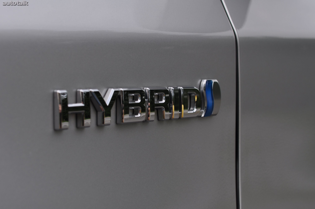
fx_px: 721
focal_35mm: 82
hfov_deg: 24.6
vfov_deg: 16.5
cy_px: 104
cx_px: 158
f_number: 9
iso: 200
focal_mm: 55
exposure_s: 1/100
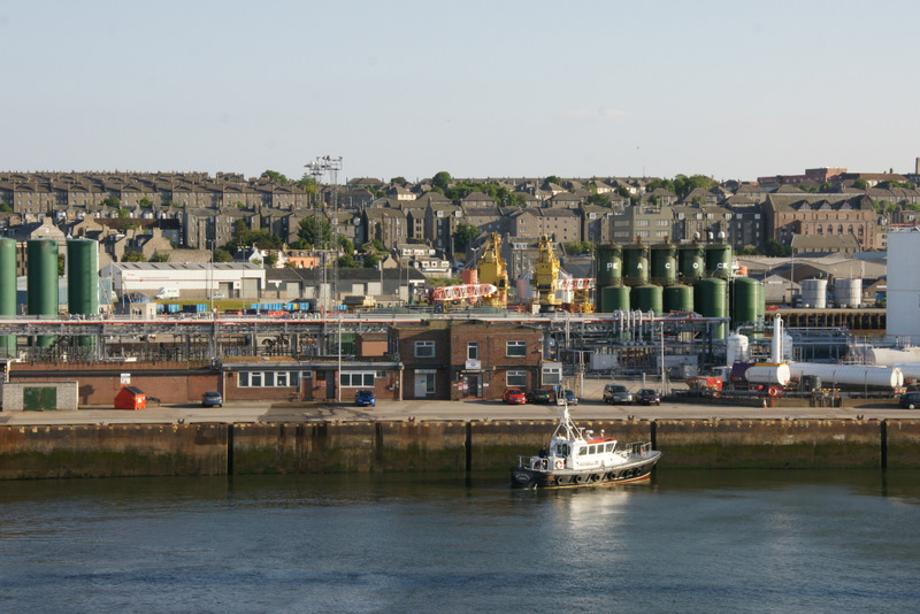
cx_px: 460
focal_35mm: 75
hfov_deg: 27.0
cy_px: 307
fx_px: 1917
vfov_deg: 18.2
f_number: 11
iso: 400
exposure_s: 1/200
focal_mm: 50
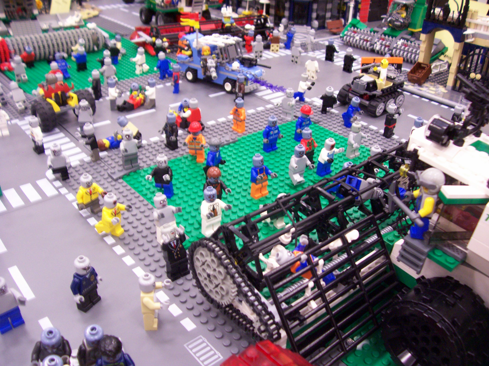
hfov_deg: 54.0
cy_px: 183
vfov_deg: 41.8
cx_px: 244
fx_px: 480
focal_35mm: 34
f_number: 2.7
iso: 160
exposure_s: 1/12.5
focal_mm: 5.6
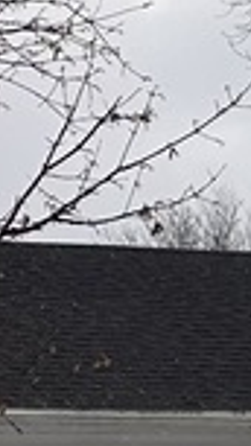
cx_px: 38
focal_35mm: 246
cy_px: 338
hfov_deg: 4.9
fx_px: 2912
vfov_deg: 8.8
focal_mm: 6.86
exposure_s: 1/5263
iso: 80
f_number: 1.78
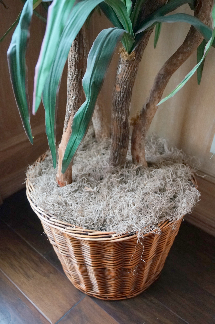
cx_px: 108
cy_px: 162
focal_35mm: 33
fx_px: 297
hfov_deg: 39.8
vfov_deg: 57.3
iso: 1250
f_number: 4
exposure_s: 1/60
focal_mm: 22
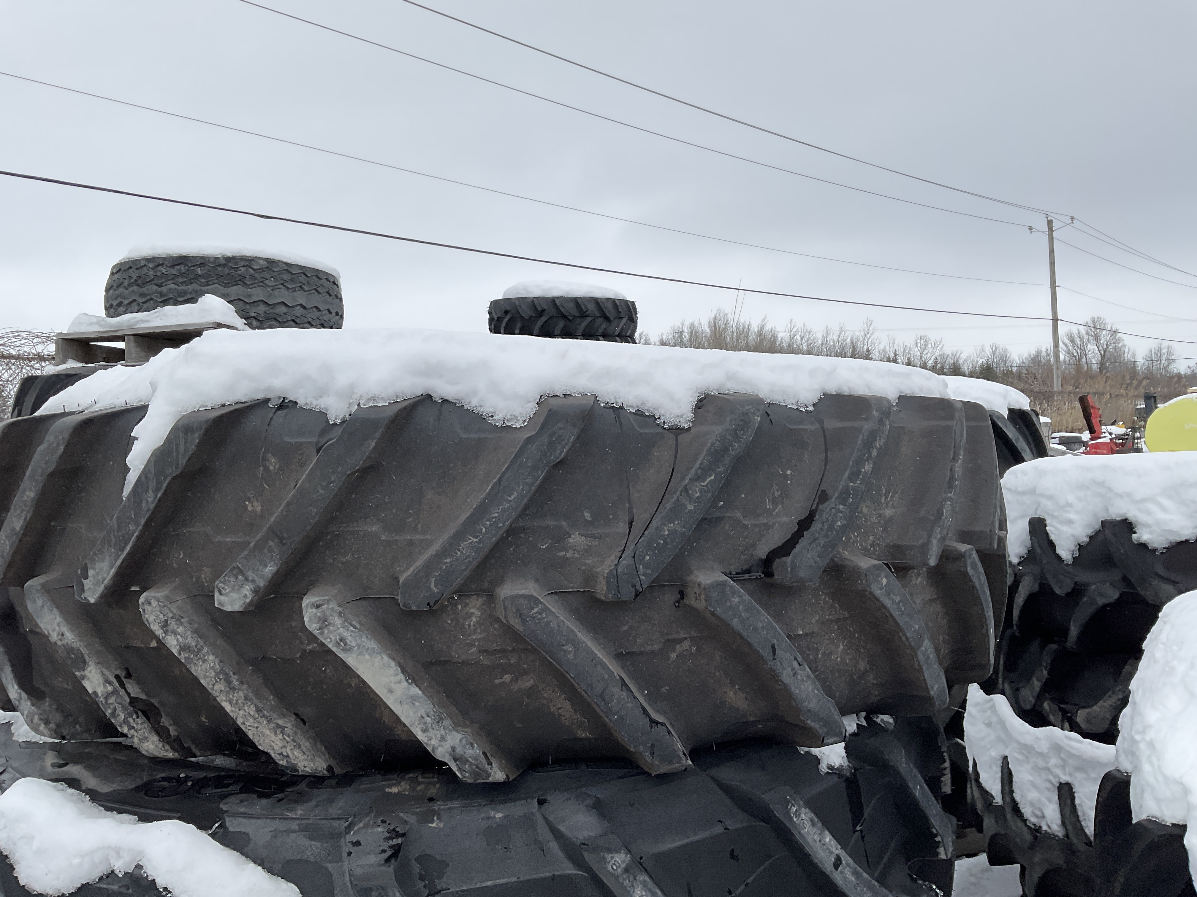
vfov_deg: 48.2
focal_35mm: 29
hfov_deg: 61.7
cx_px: 598
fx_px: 1003
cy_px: 448
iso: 16
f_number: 1.8
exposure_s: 1/1377
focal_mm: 3
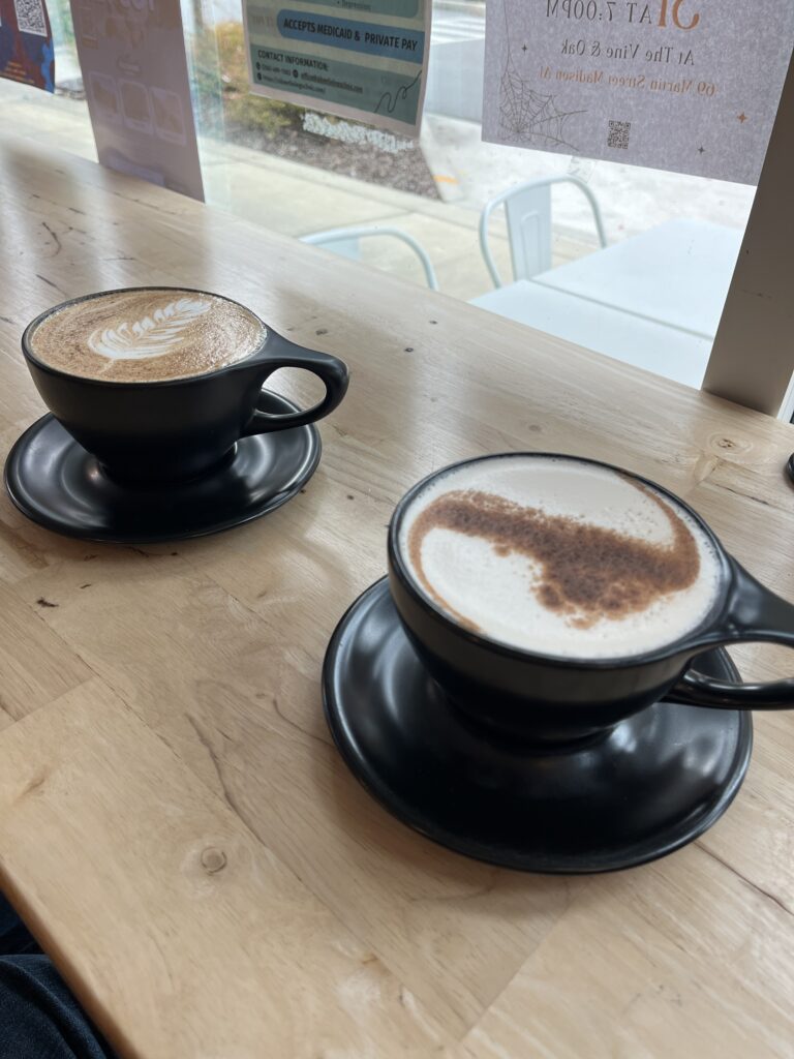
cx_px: 397
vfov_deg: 67.3
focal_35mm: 26
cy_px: 530
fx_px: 795
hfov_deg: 53.1
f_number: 1.6
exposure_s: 1/120
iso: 50
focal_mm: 5.1
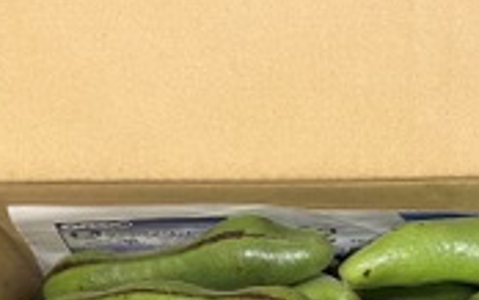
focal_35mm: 76
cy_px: 394
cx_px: 405
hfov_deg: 26.5
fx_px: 993
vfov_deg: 16.2
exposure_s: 1/50
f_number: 1.5
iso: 250
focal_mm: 5.7
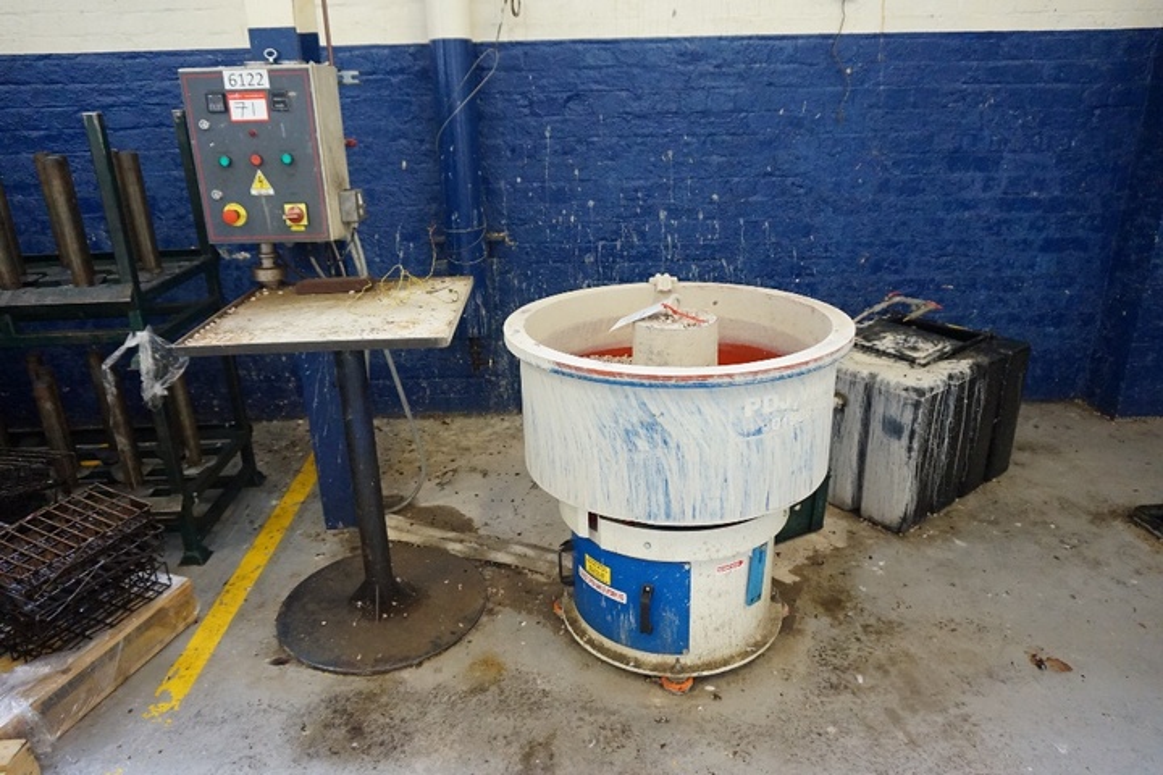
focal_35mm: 24
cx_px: 582
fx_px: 775
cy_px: 388
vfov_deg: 53.1
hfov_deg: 73.7
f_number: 3.5
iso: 3200
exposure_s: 1/160
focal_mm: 16
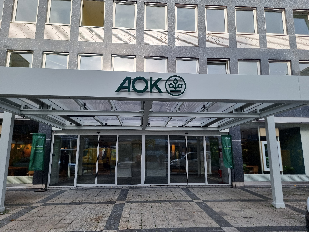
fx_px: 214
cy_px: 116
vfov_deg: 56.8
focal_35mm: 24
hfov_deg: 71.6
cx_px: 154
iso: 50
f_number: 1.8
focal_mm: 6.7
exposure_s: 1/387
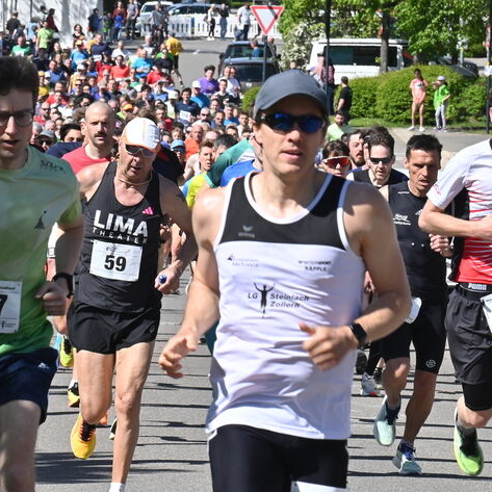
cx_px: 115
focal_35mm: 431
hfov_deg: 4.1
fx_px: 6931
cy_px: 142
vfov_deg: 4.1
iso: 640
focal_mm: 200
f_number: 20
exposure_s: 1/320
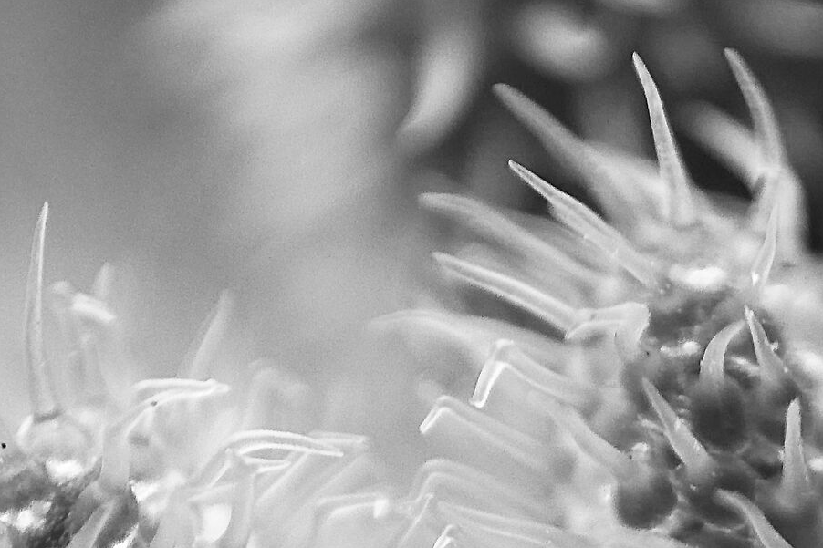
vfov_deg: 4.1
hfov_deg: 6.2
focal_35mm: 332
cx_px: 196
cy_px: 691
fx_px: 7588
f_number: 3.2
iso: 800
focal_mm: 60
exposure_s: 1/200
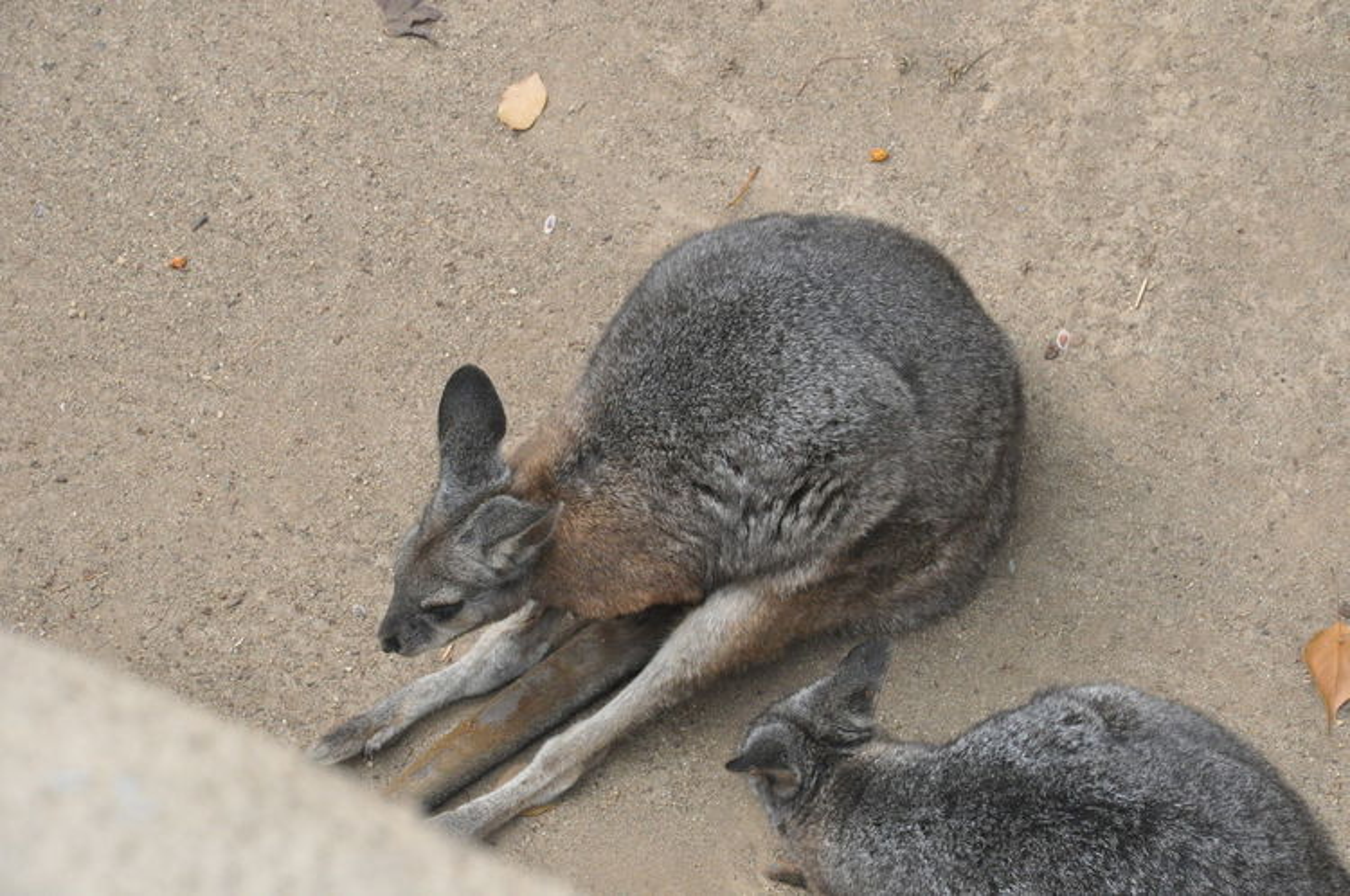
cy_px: 448
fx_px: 5899
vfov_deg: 8.7
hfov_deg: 13.1
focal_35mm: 158
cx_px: 675
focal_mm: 105
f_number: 11
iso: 2000
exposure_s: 1/500
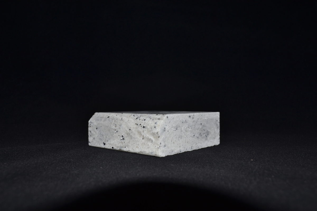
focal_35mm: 33
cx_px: 158
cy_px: 106
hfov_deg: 57.2
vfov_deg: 40.0
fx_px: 291
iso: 100
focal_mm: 22
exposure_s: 1/60
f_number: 8
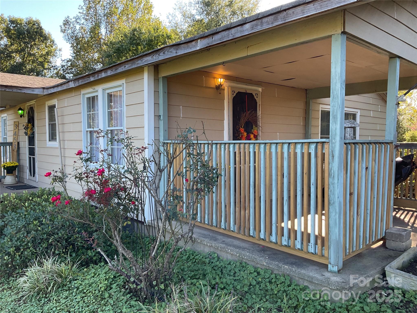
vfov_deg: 48.2
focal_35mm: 29
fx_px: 349
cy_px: 156
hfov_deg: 61.7
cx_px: 208
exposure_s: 1/131
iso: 16
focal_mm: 3
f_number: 1.8
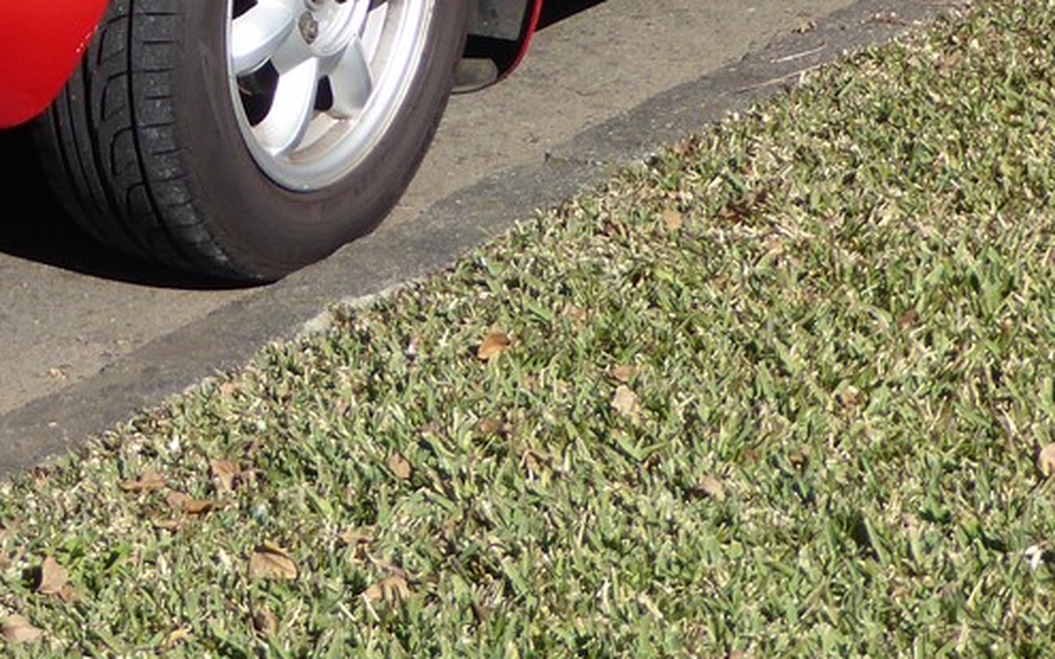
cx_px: 4
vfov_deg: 7.6
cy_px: -390
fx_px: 4829
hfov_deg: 12.3
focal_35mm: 168
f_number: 4
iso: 100
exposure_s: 1/500
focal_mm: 8.4
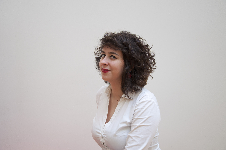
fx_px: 395
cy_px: 75
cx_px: 113
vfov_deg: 21.5
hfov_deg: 31.9
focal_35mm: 63
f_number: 5
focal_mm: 42
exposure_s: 1/60
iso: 320
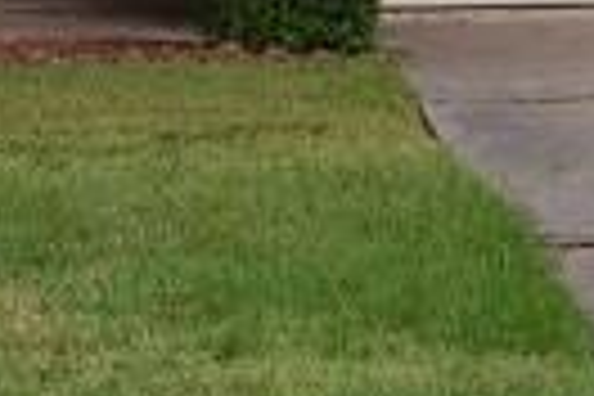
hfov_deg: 5.2
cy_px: -536
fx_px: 6517
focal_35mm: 395
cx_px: 328
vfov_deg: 3.4
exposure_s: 1/200
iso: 140
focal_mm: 34
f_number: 4.5
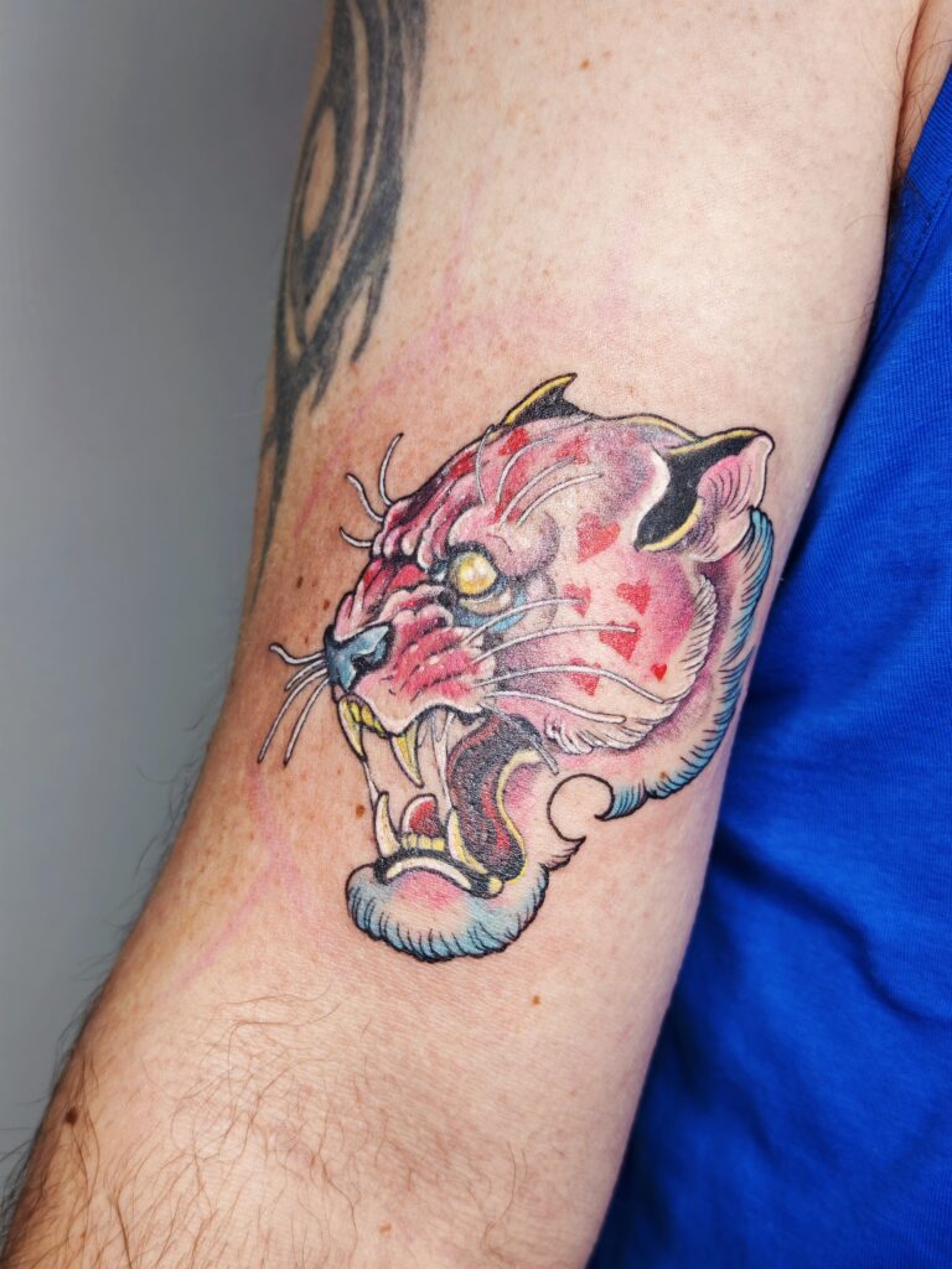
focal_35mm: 46
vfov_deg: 41.2
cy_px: 634
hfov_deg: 31.5
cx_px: 476
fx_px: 1687
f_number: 2
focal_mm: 8.72
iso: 160
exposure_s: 1/100
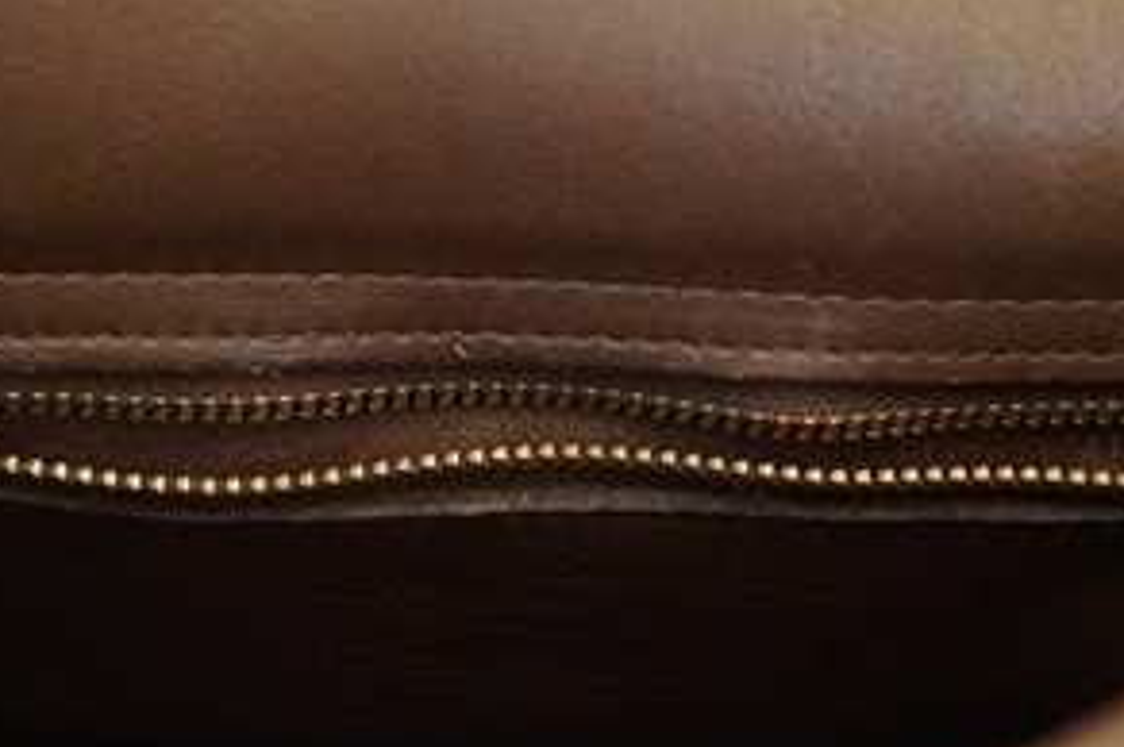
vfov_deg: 18.9
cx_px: 396
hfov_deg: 28.0
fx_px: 2245
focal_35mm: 72
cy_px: 395
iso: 3200
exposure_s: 1/40
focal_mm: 20
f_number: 3.5
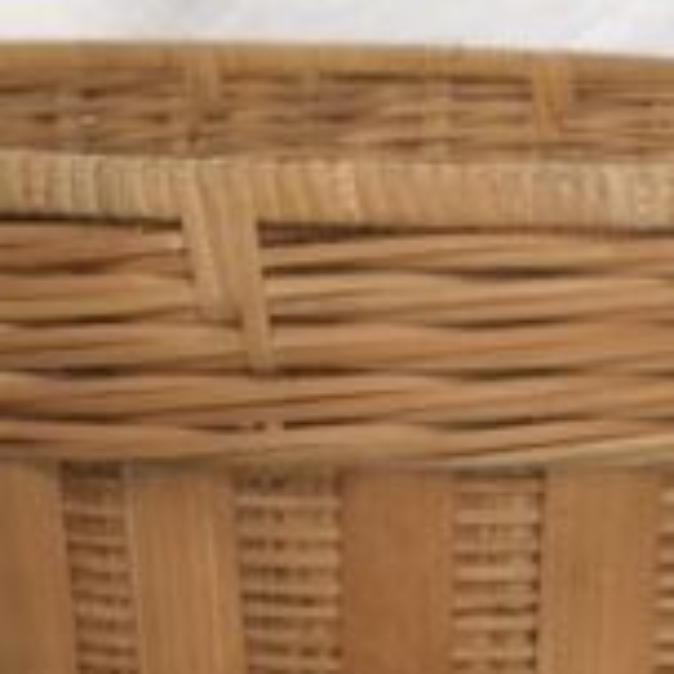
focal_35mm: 108
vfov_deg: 15.4
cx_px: 426
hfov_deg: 16.1
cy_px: 847
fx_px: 2379
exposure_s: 1/50
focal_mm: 4.15
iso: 50
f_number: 2.2
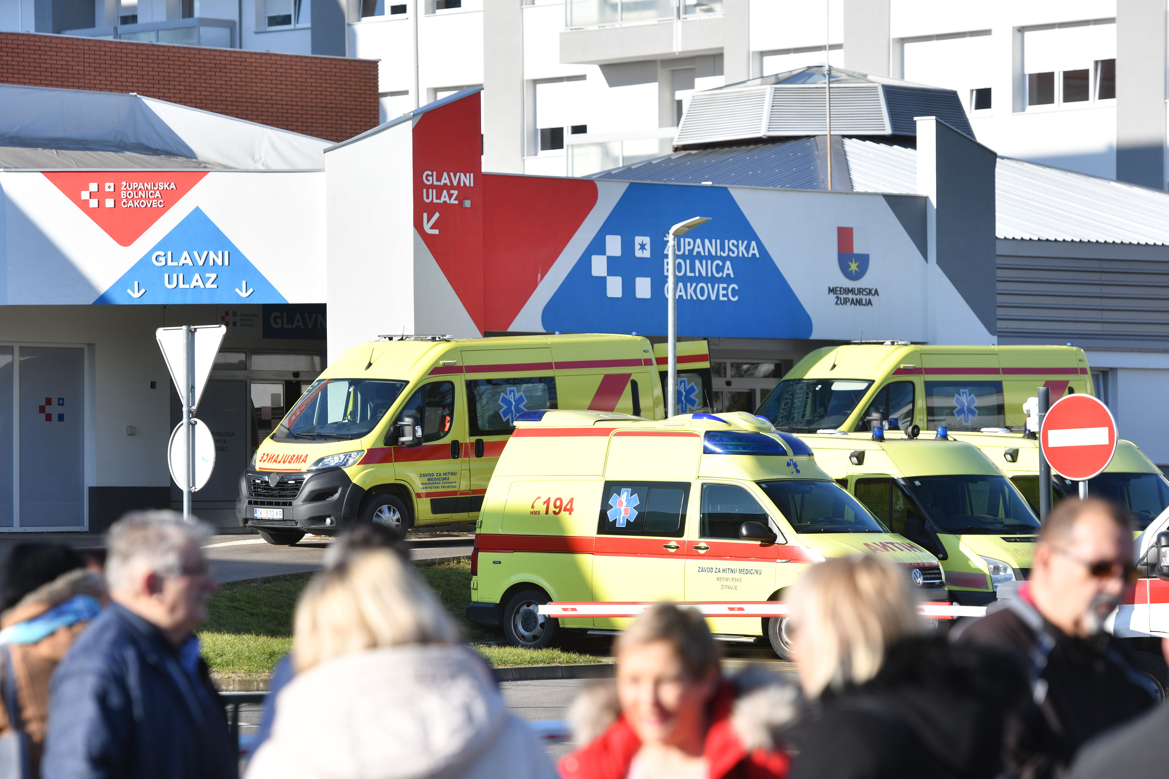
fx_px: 4871
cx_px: 584
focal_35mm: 150
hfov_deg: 13.7
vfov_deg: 9.1
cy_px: 390
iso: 100
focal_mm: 150
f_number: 8
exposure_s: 1/400
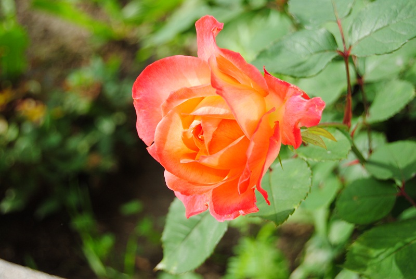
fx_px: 954
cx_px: 208
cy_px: 140
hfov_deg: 24.6
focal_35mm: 82
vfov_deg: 16.6
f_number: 5.6
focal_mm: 55
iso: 100
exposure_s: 1/100
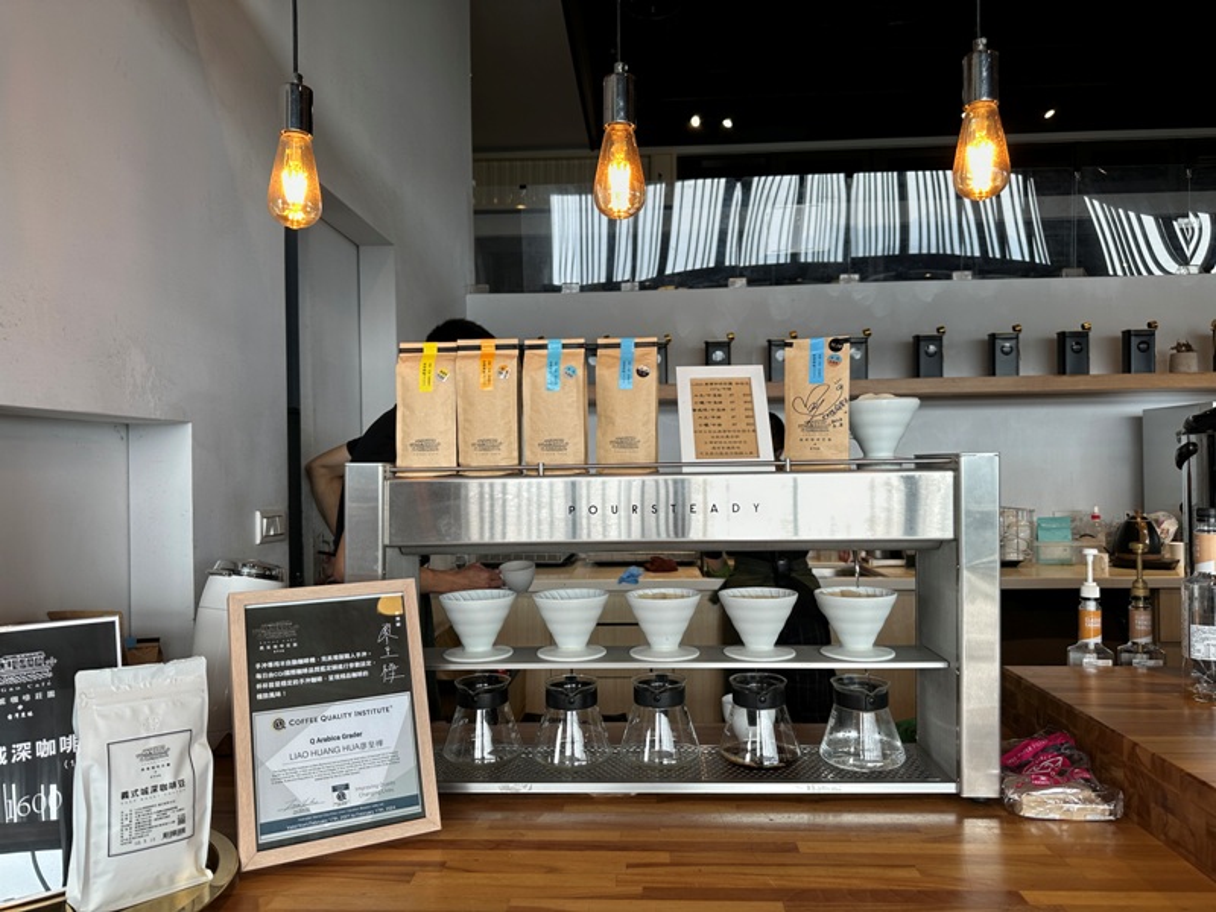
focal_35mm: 24
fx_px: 843
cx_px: 608
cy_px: 456
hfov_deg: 71.6
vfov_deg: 56.8
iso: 80
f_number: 1.78
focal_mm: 6.86
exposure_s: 1/357
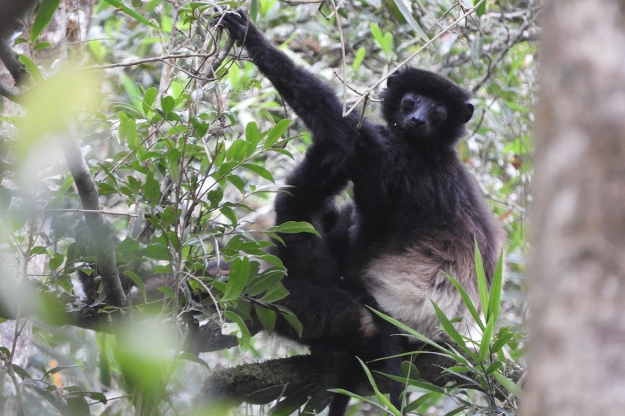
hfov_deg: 2.8
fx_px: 12673
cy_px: 203
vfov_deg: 1.9
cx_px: 313
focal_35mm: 730
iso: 560
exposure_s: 1/60
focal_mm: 125.4
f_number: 5.6
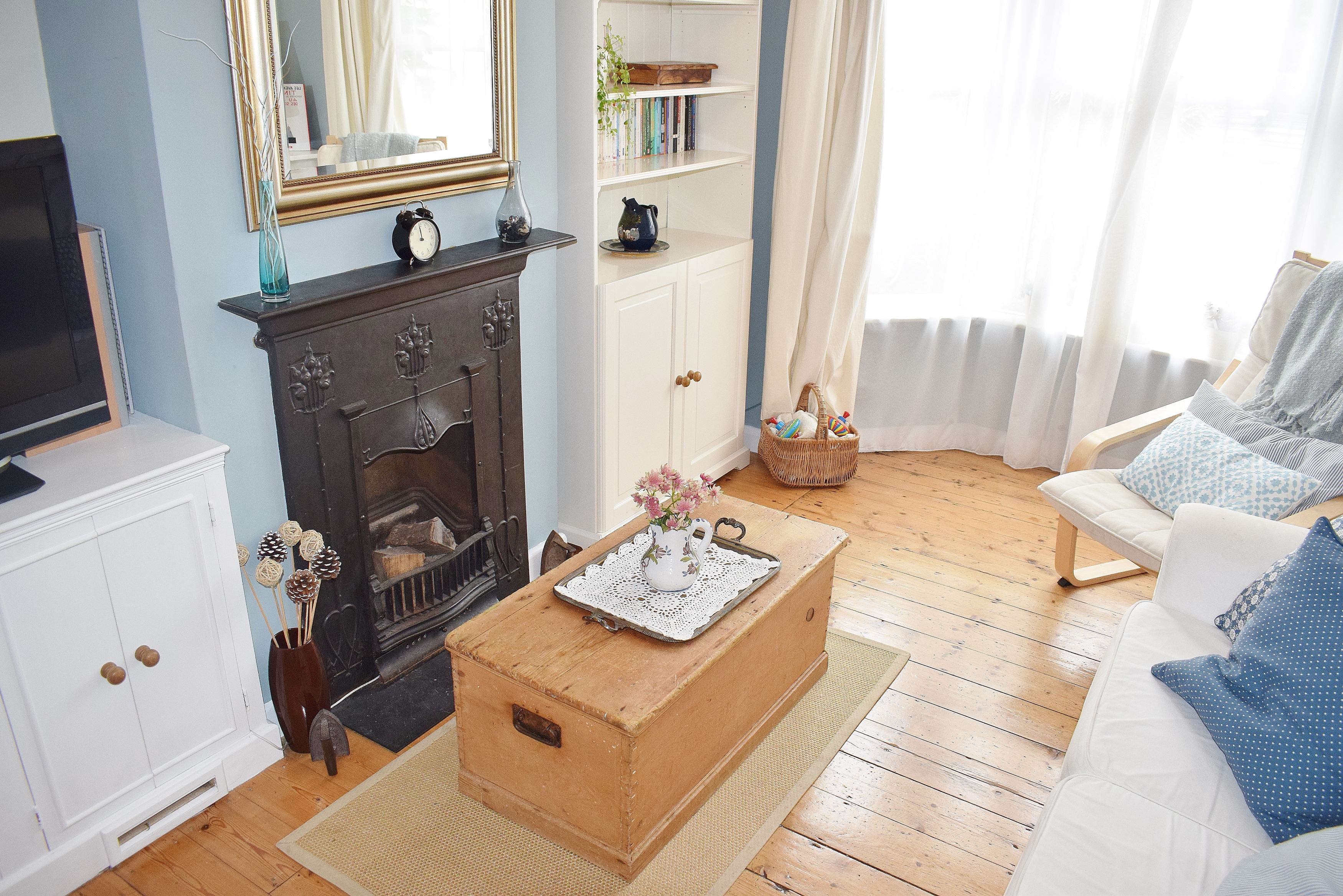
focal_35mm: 27
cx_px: 672
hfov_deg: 67.4
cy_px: 448
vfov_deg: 47.9
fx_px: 1007
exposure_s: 1/125
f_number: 5.6
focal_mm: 18
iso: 800
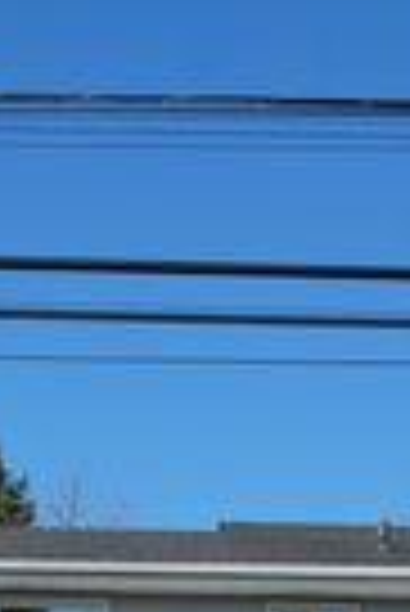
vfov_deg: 16.3
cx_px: 135
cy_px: 706
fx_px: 2062
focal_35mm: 121
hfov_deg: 11.3
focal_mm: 22
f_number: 8
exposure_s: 1/250
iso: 100
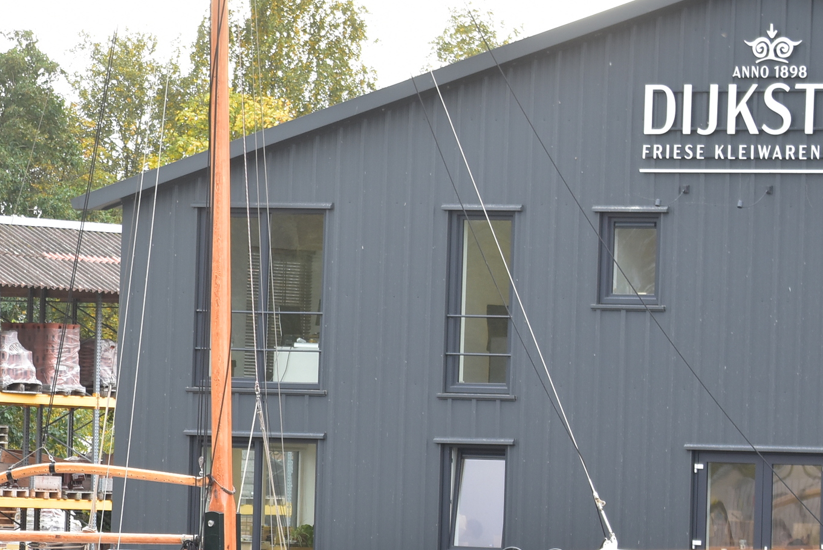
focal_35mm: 372
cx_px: 168
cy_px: 388
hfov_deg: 5.5
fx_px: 8509
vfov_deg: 3.7
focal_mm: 135
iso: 400
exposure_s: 1/250
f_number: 10
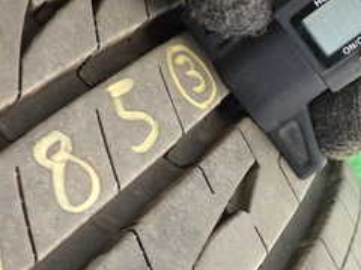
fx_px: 939
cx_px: 187
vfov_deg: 16.4
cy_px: 120
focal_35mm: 90
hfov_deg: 21.8
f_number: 2.5
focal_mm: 6.37
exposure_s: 1/125
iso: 500
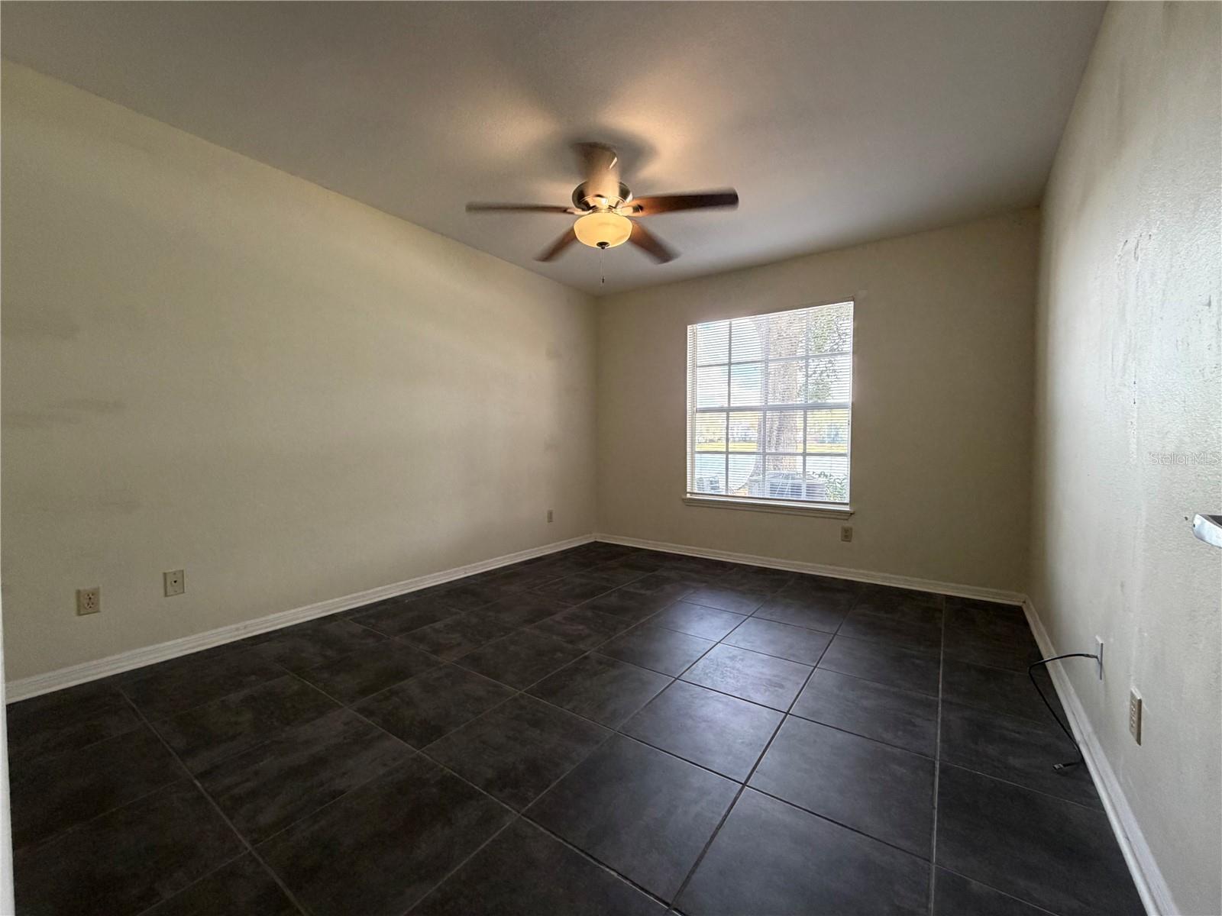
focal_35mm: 14
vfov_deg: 85.7
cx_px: 611
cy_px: 458
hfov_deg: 102.1
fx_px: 494
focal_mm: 2.22
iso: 250
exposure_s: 1/60
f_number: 2.2
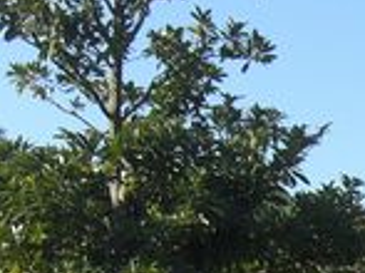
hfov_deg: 9.0
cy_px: 377
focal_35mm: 207
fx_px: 2181
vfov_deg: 7.1
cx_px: 710
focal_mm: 7.9
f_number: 4
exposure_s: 1/400
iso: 80
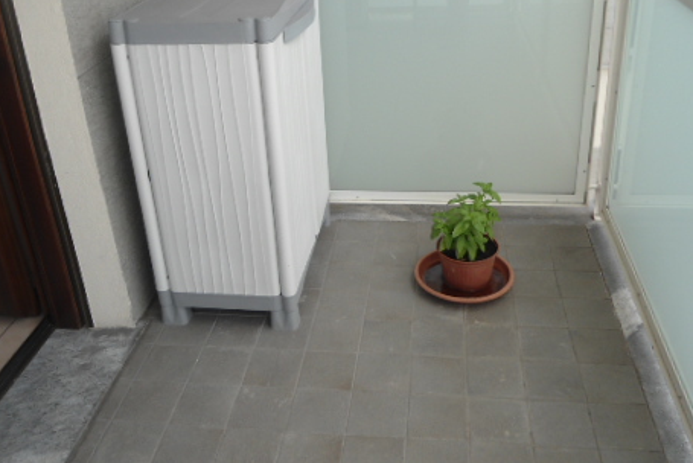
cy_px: 186
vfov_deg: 35.0
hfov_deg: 50.6
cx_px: 373
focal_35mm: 38
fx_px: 732
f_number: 2.8
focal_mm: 4.7
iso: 80
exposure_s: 1/200
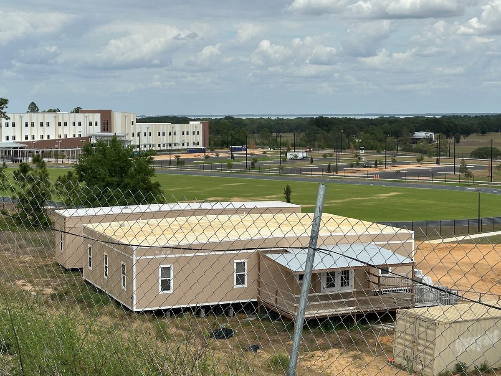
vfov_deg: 22.9
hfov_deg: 30.2
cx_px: 202
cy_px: 159
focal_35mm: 64
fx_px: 926
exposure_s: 1/6211
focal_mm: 6.86
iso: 64
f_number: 1.78
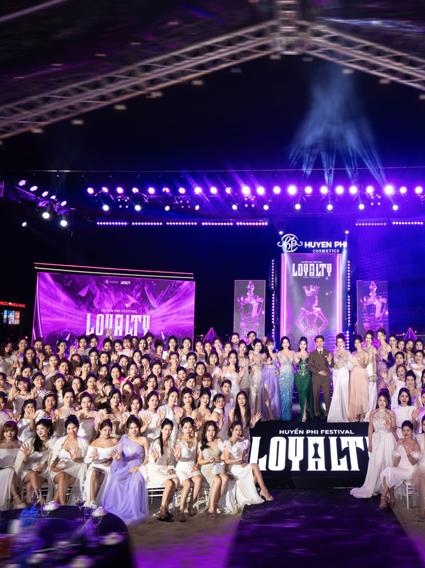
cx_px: 309
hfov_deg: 52.9
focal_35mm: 25
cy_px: 286
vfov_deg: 69.4
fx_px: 409
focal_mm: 17
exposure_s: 1/100
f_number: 4
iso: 250
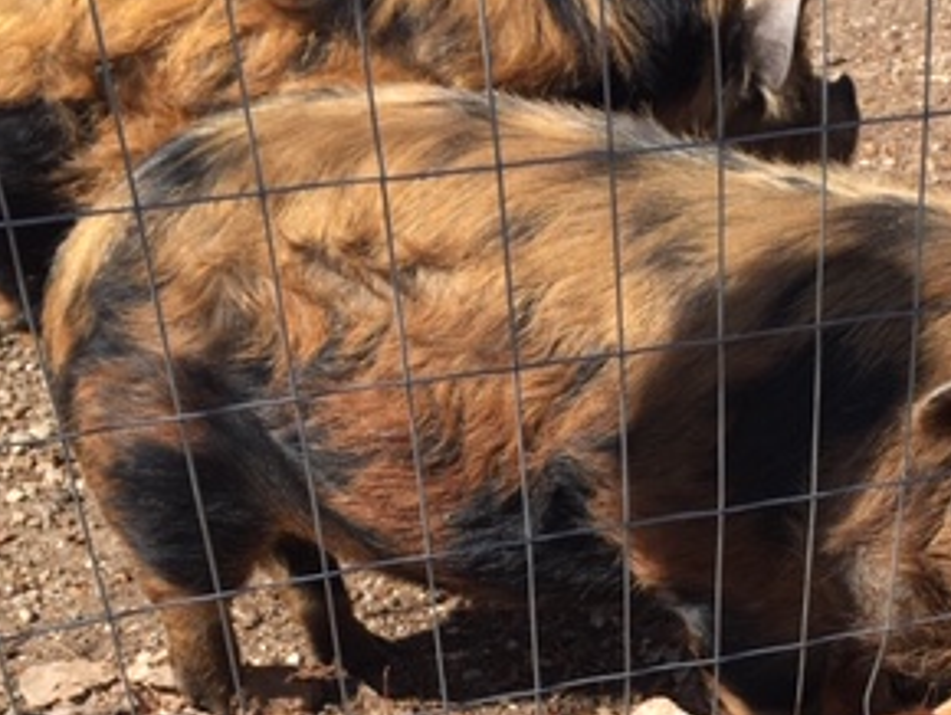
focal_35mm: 64
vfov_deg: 22.6
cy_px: 581
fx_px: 1760
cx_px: 735
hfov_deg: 29.7
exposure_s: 1/777
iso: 25
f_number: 2.2
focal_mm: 4.15
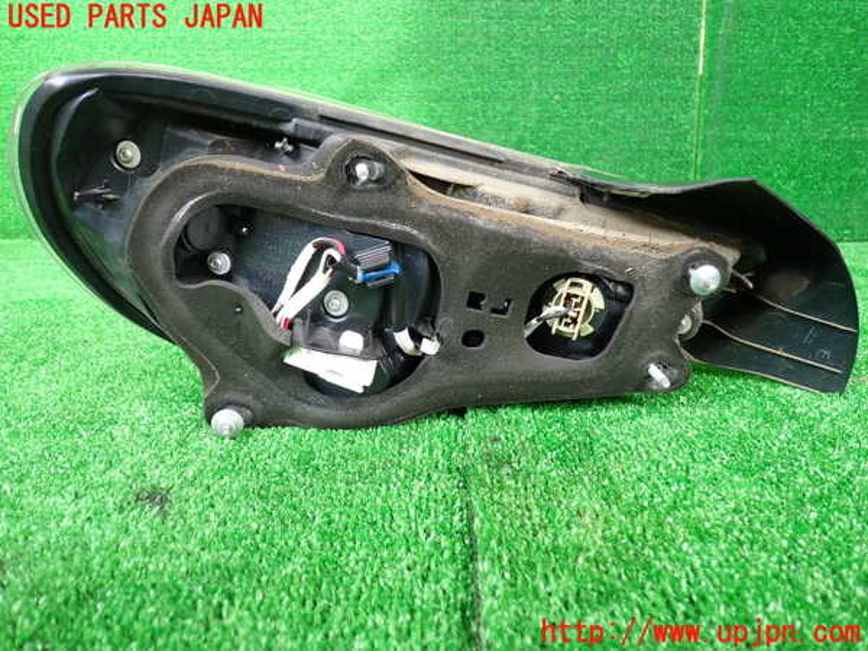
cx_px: 434
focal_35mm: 30
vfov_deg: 46.8
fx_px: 752
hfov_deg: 60.0
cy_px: 326
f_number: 2.3
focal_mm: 5.4
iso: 200
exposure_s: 1/60
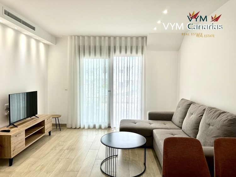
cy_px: 88
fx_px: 164
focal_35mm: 24
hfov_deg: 71.6
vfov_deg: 56.8
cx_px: 118
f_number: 1.78
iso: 80
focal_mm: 6.86
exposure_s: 1/256
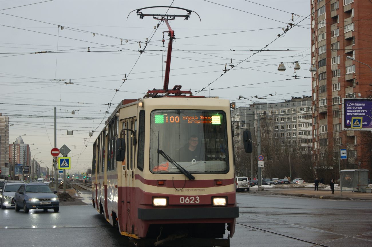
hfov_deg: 24.6
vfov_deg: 16.5
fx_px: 852
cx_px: 186
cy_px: 124
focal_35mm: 82
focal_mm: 55
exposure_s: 1/80
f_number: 5.6
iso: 100
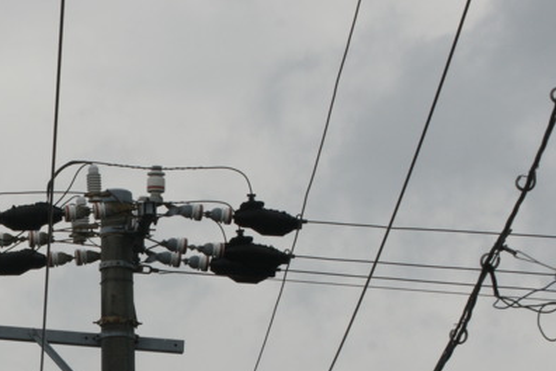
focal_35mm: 465
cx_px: -150
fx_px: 7181
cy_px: 444
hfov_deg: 4.4
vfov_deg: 3.0
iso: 200
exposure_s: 1/60
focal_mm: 120
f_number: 29
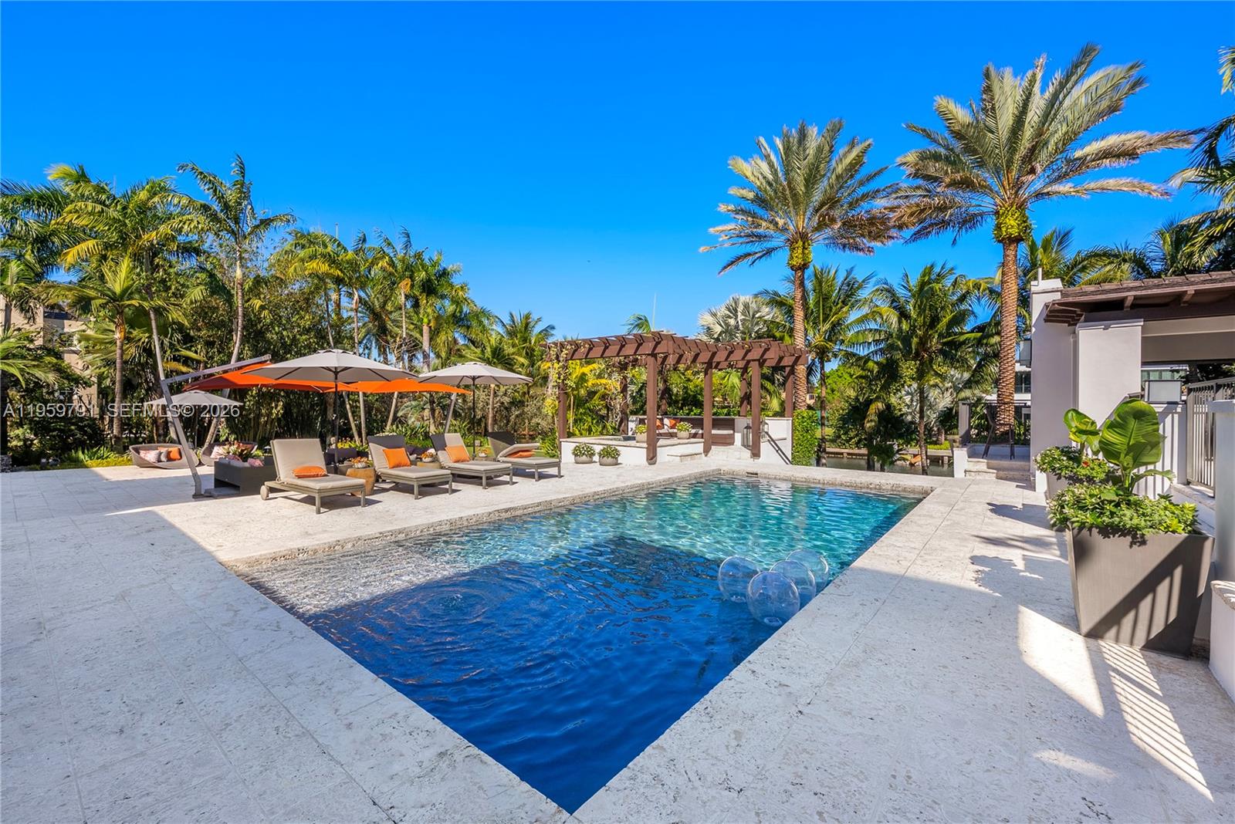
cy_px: 412
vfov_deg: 77.4
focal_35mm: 15
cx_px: 618
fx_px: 515
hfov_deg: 100.4
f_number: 8
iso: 200
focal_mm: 15
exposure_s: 1/500
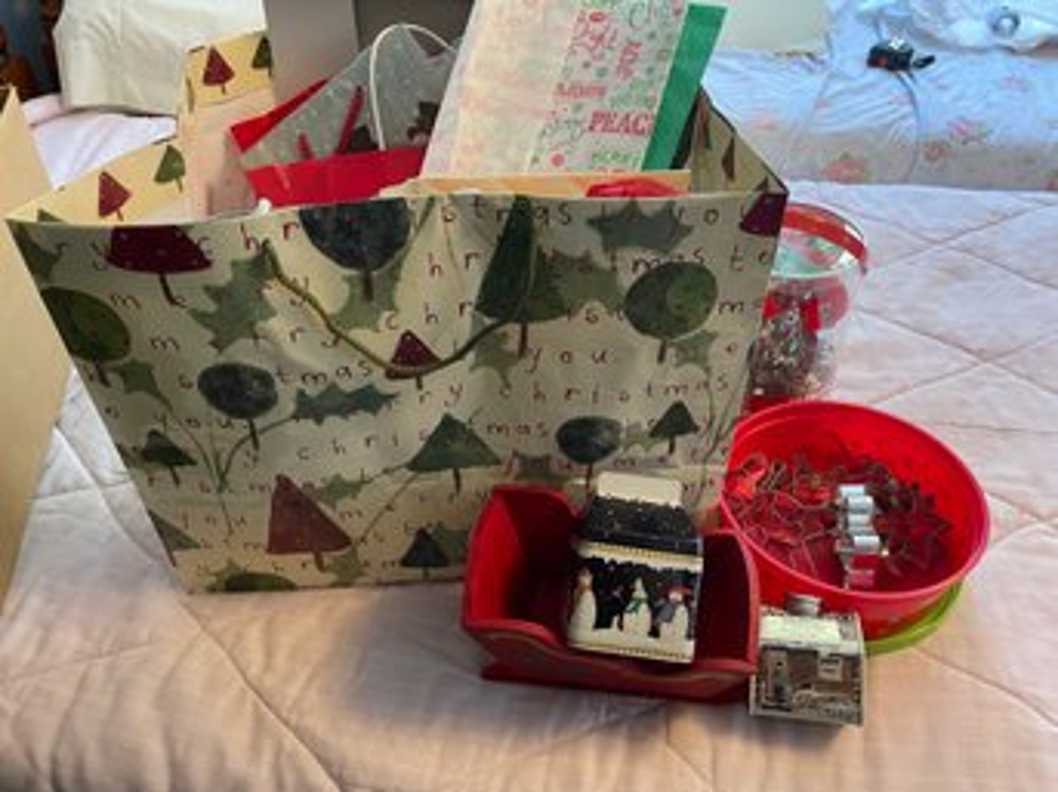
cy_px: 396
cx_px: 529
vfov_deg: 53.0
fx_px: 794
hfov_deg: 67.3
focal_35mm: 26
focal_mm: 4.2
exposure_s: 1/60
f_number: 1.6
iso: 250
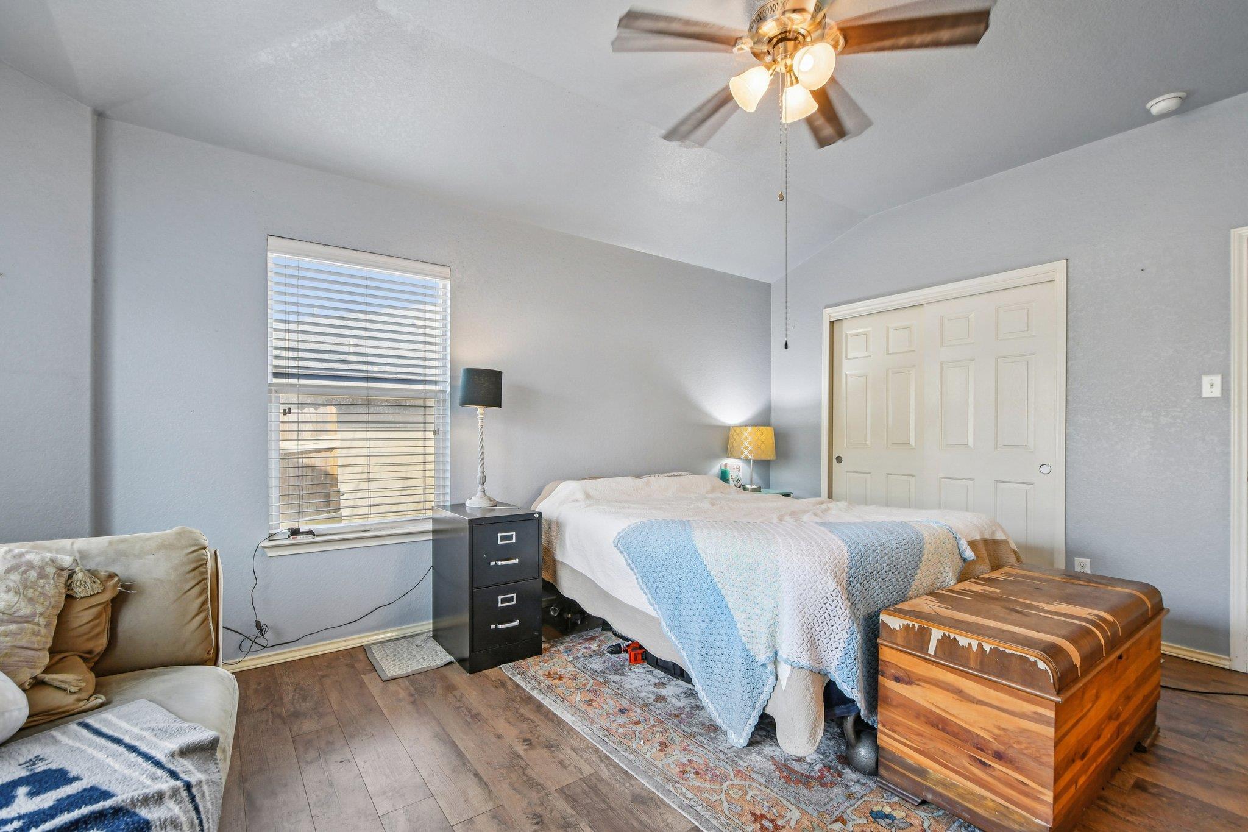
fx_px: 520
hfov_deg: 100.4
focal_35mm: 15
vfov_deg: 77.3
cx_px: 624
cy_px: 416
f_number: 8
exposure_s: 1/50
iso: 400
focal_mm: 10
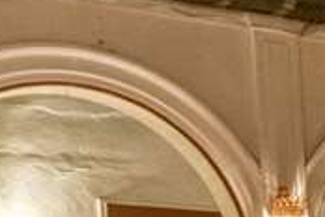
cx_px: 718
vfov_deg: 9.0
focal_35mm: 141
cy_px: 476
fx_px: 1273
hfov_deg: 12.3
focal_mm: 24
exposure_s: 1/15
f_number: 16
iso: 800
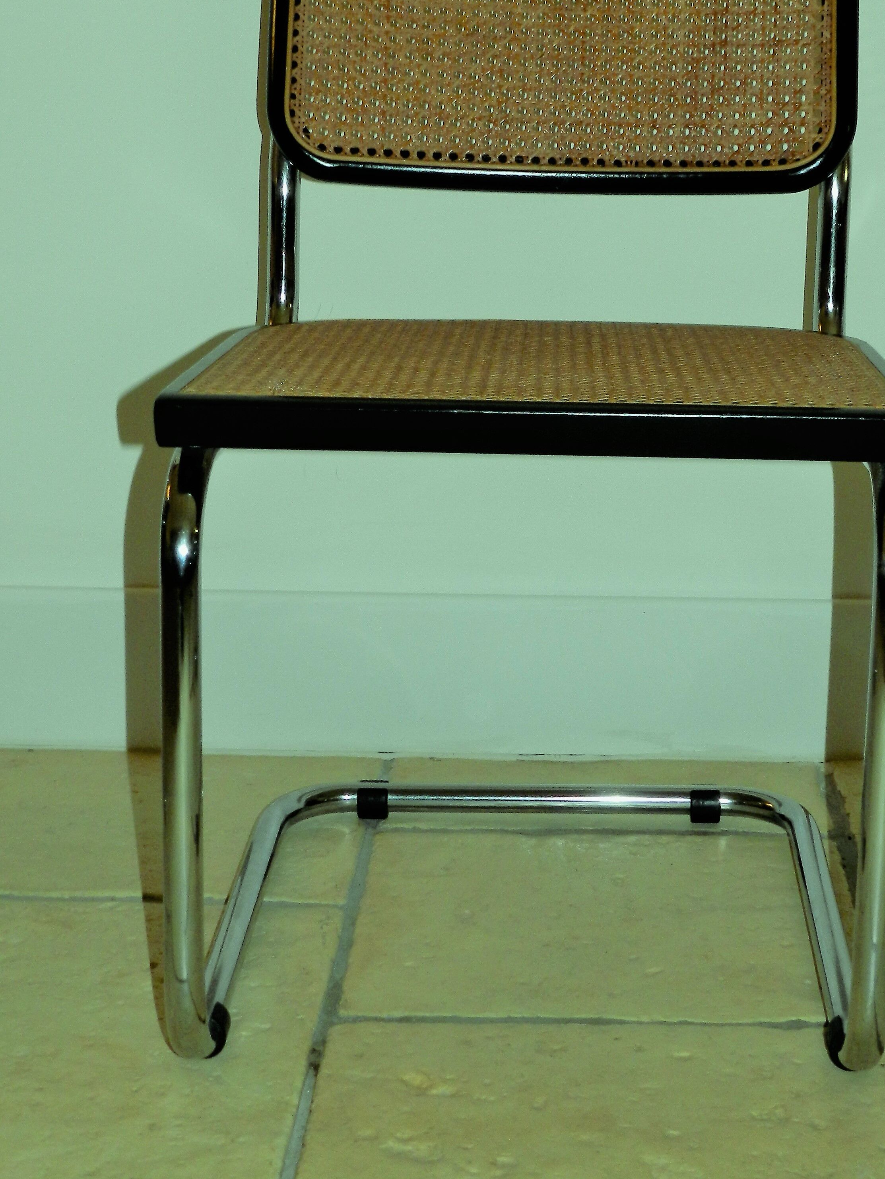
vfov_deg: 31.0
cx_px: 565
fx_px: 2113
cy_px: 430
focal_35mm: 62
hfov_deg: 23.6
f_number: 4.5
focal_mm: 8.1
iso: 200
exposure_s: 1/30
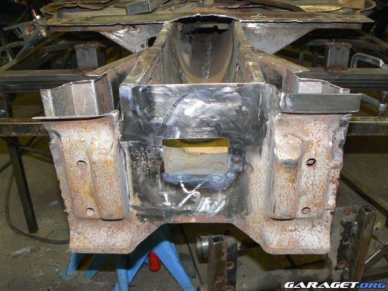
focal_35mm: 36
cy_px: 146
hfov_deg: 51.4
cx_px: 194
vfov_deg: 39.7
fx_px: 404
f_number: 2.8
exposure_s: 1/30
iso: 100
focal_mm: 6
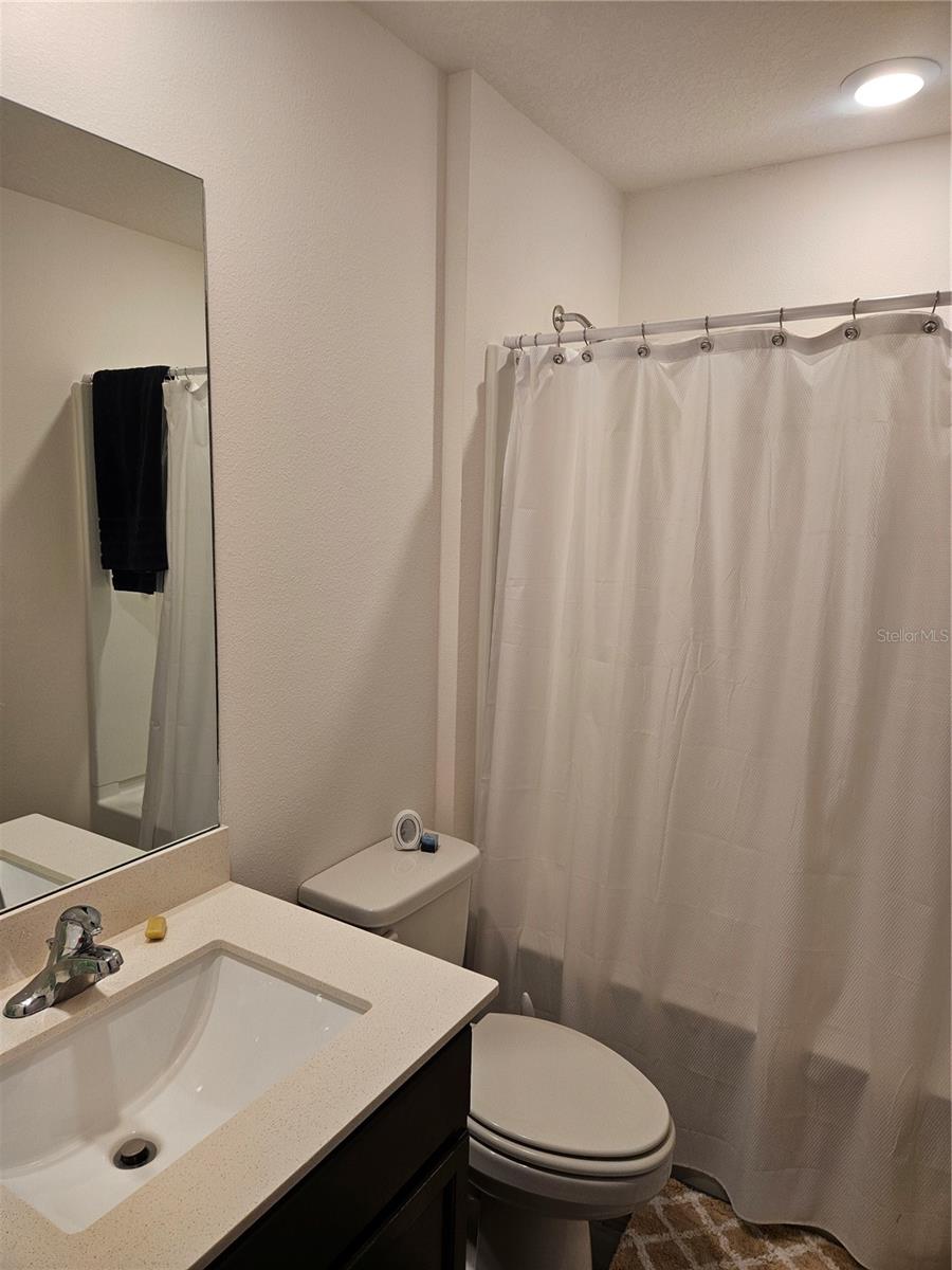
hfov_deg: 58.9
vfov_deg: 73.9
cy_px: 635
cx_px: 476
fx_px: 843
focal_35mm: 23
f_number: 1.8
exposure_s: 1/120
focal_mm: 5.4
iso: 100
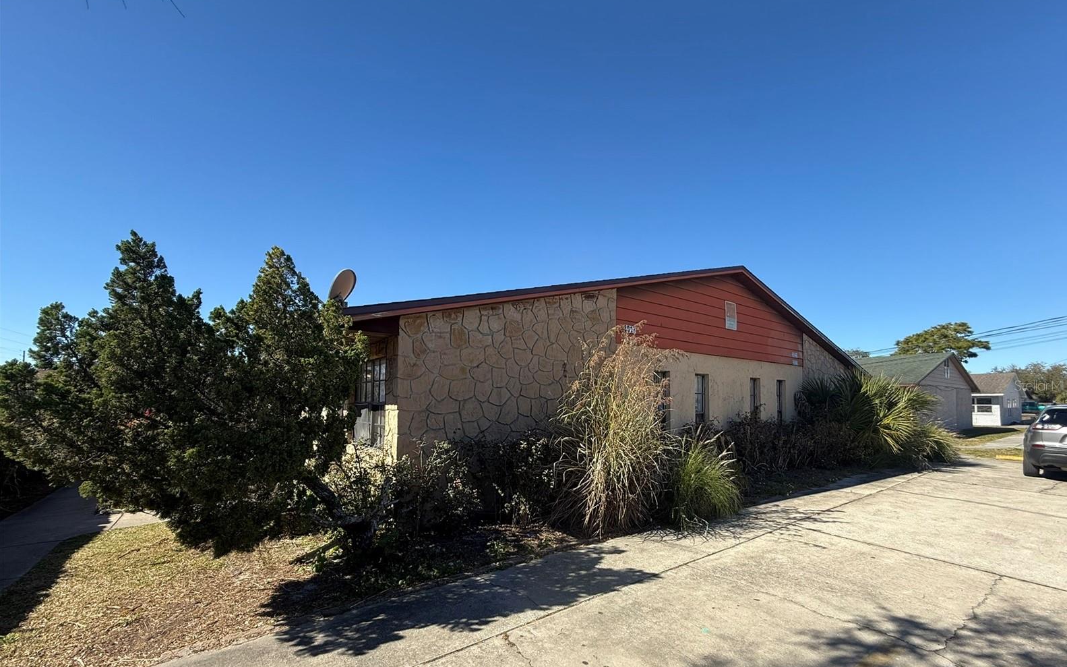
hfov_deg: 101.5
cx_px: 539
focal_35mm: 15
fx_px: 436
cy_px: 385
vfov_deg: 74.3
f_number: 2.2
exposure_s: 1/760
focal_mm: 2.22
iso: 50
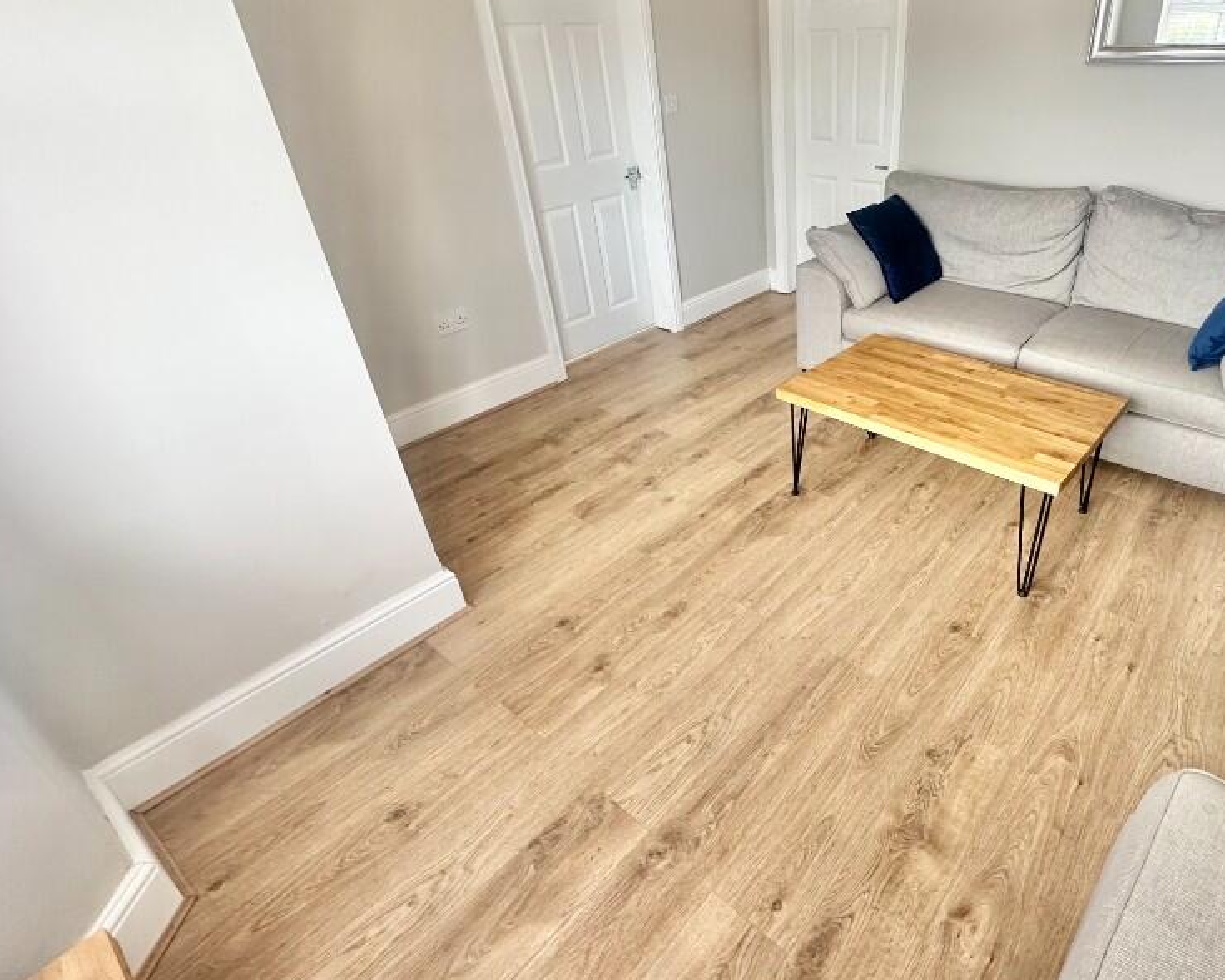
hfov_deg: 81.3
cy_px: 453
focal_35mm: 19
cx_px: 784
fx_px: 689
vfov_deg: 70.8
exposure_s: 1/99
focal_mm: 2.22
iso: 160
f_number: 2.2
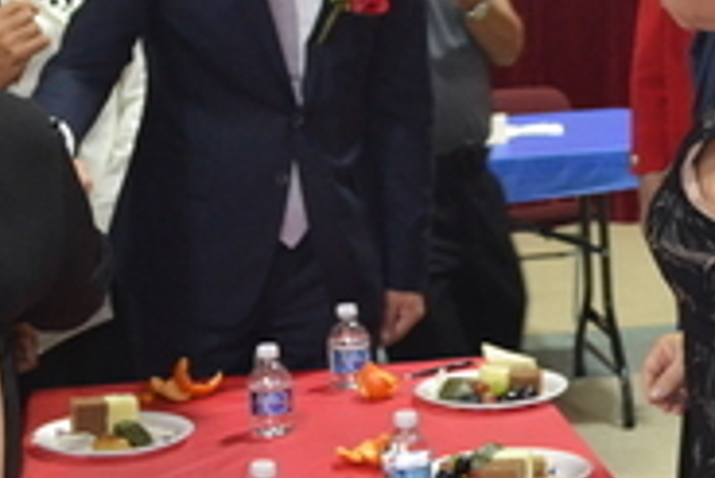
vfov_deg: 11.1
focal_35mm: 121
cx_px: 412
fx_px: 2405
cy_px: -122
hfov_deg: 16.9
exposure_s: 1/60
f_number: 4
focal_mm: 24
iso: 1600
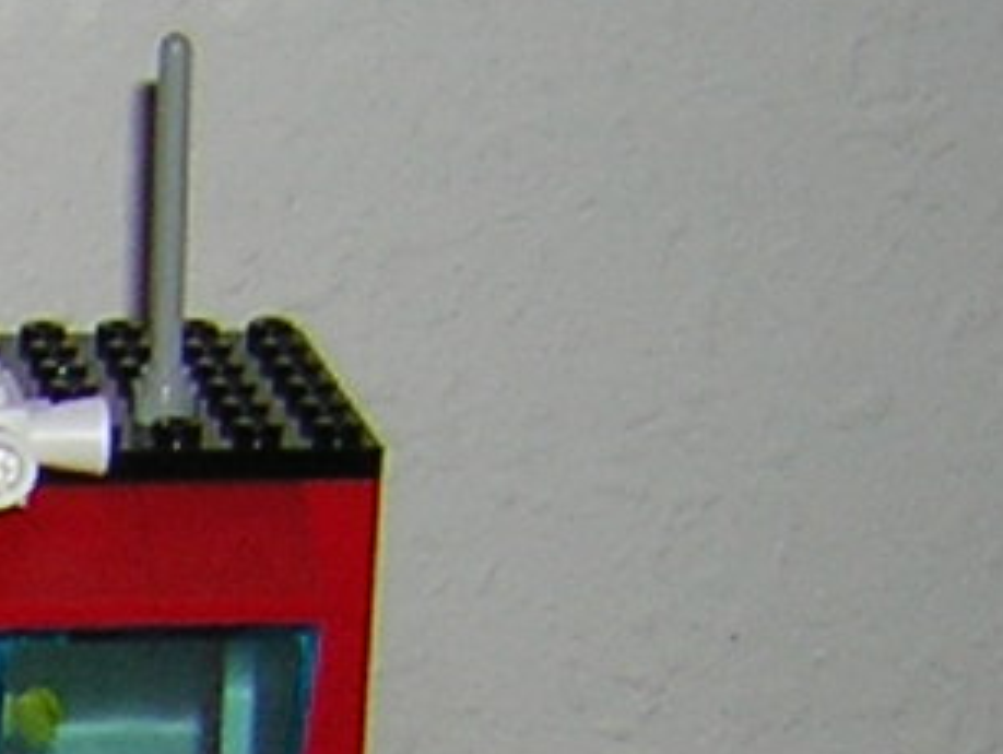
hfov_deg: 9.9
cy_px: 1816
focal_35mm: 188
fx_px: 5452
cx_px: -816
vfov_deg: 7.4
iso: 50
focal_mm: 4.7
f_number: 2.6
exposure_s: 1/60.1
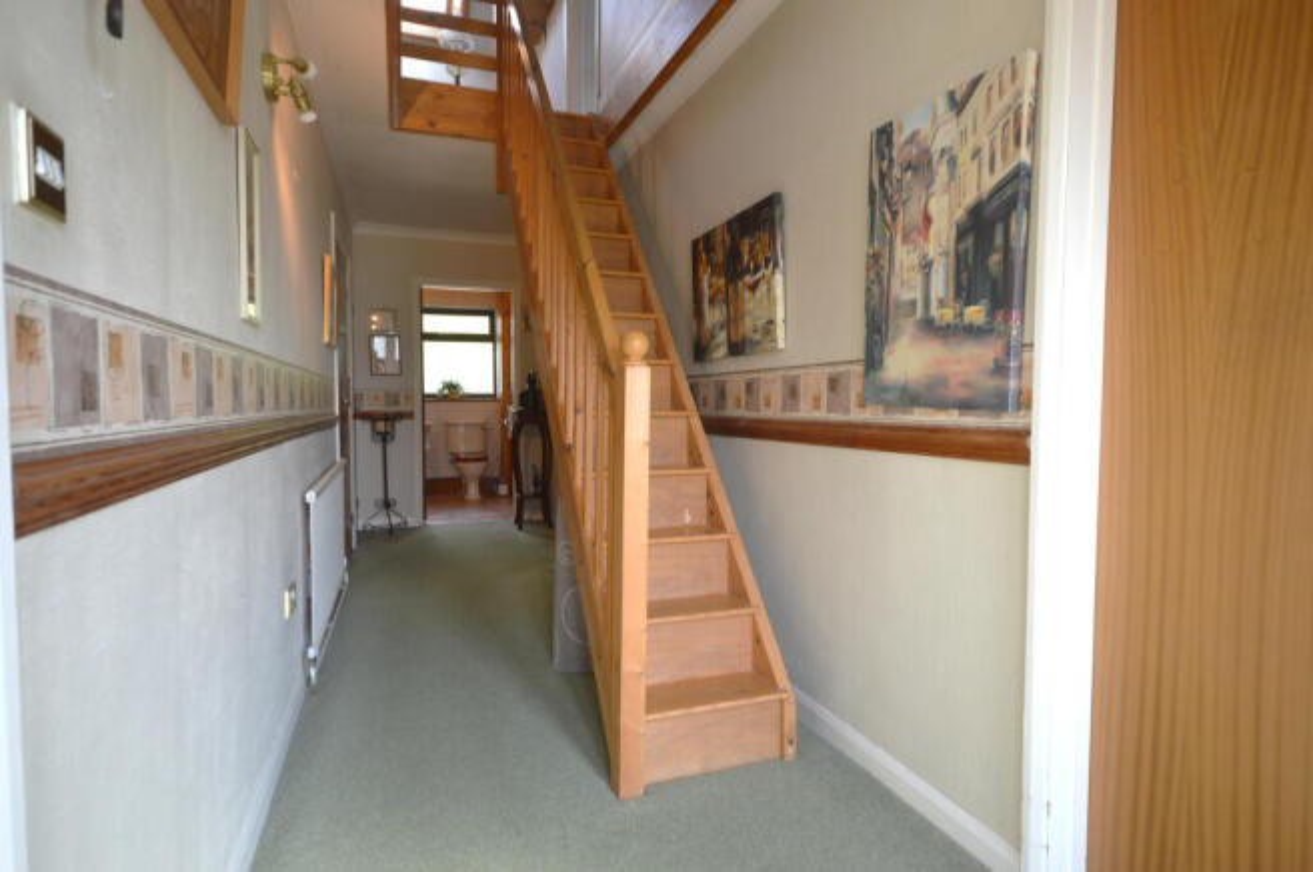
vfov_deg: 67.3
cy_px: 436
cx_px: 656
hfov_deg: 90.1
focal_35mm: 18
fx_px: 656
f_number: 5
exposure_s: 1/100
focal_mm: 12
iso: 400
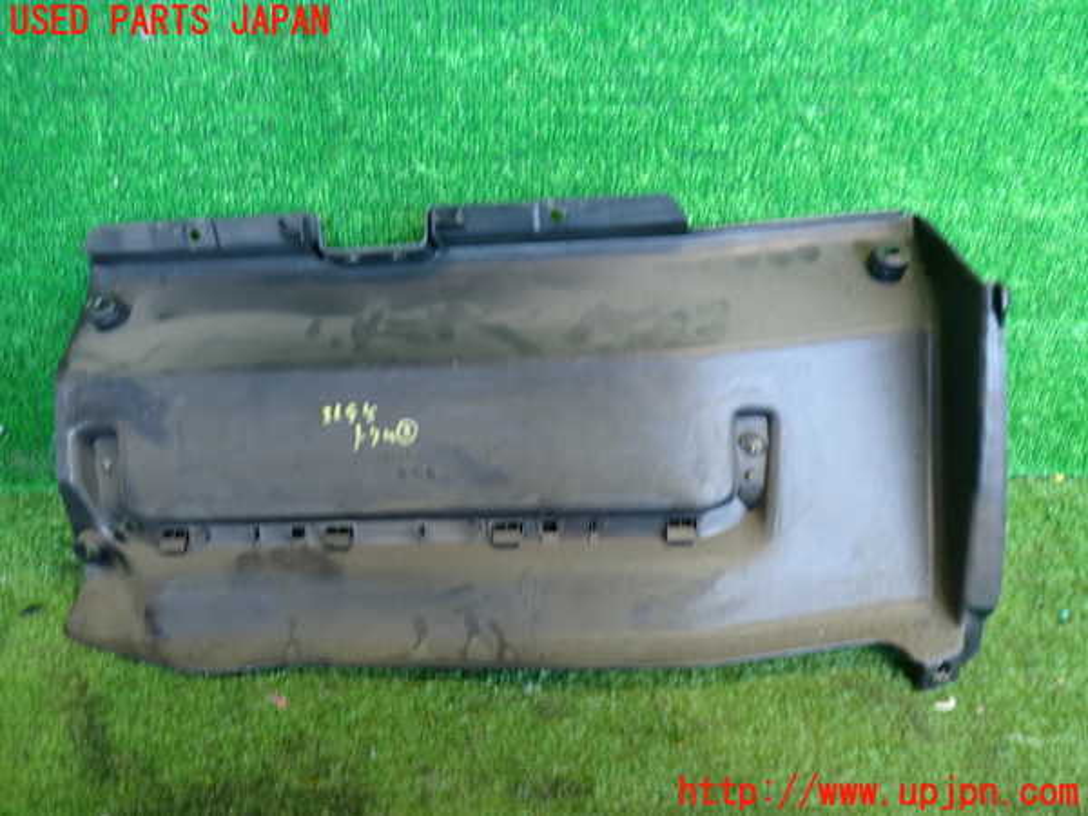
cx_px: 544
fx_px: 943
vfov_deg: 46.8
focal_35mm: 30
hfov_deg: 60.0
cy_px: 408
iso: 250
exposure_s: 1/30
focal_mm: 5.4
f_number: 2.3
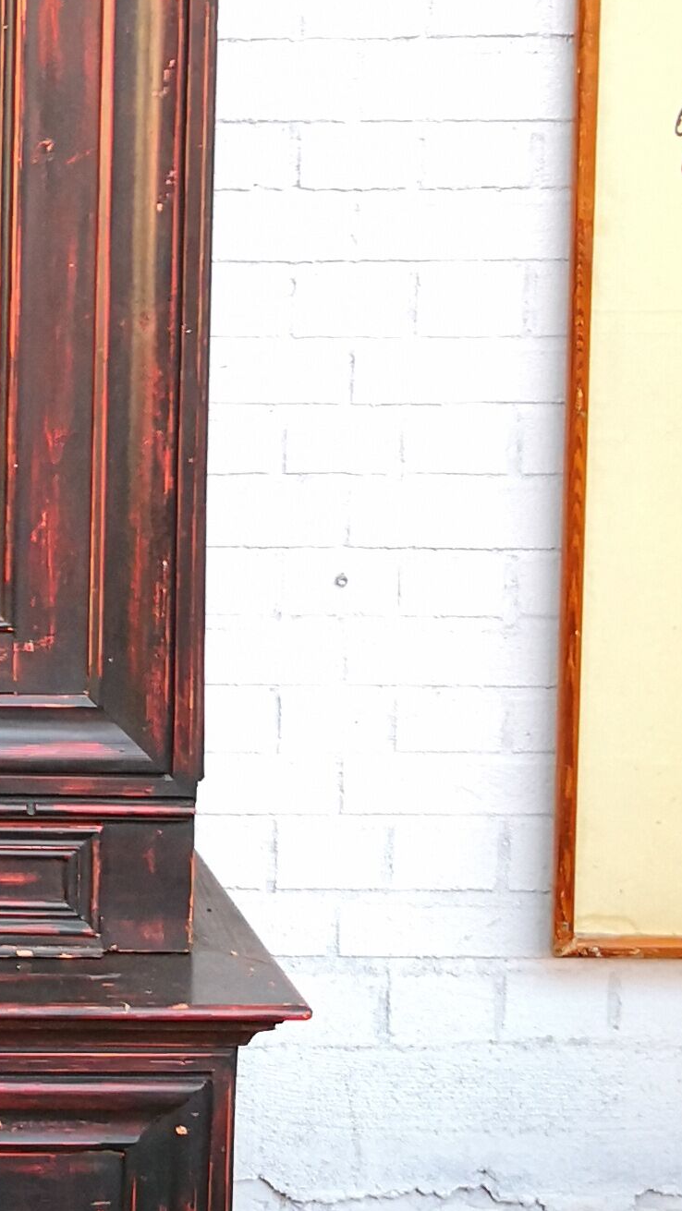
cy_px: 401
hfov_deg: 12.4
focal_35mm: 89
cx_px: -546
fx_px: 2860
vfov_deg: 23.8
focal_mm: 3.95
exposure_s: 1/50
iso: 160
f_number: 1.6
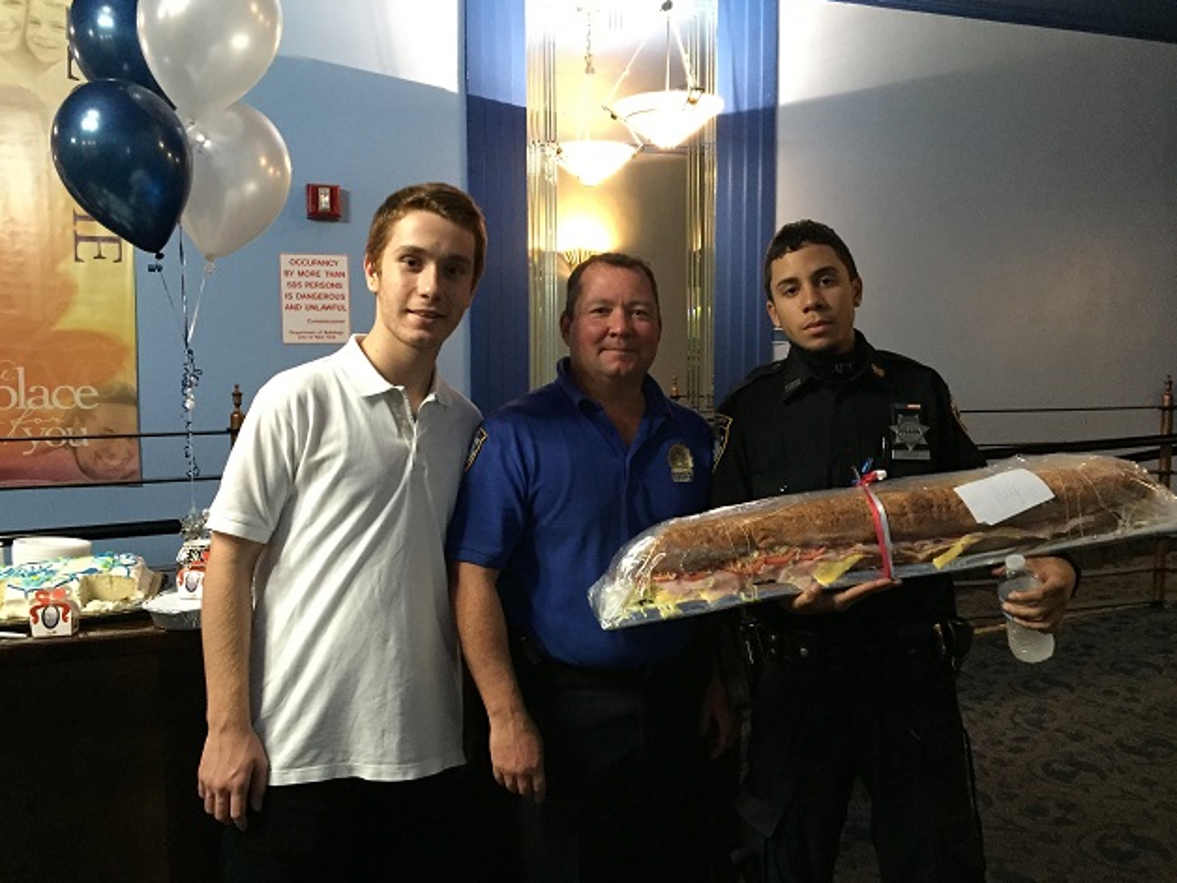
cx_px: 577
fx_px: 1020
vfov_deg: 46.8
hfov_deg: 60.0
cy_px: 451
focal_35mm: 30
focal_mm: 4.15
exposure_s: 1/15
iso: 320
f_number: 2.2
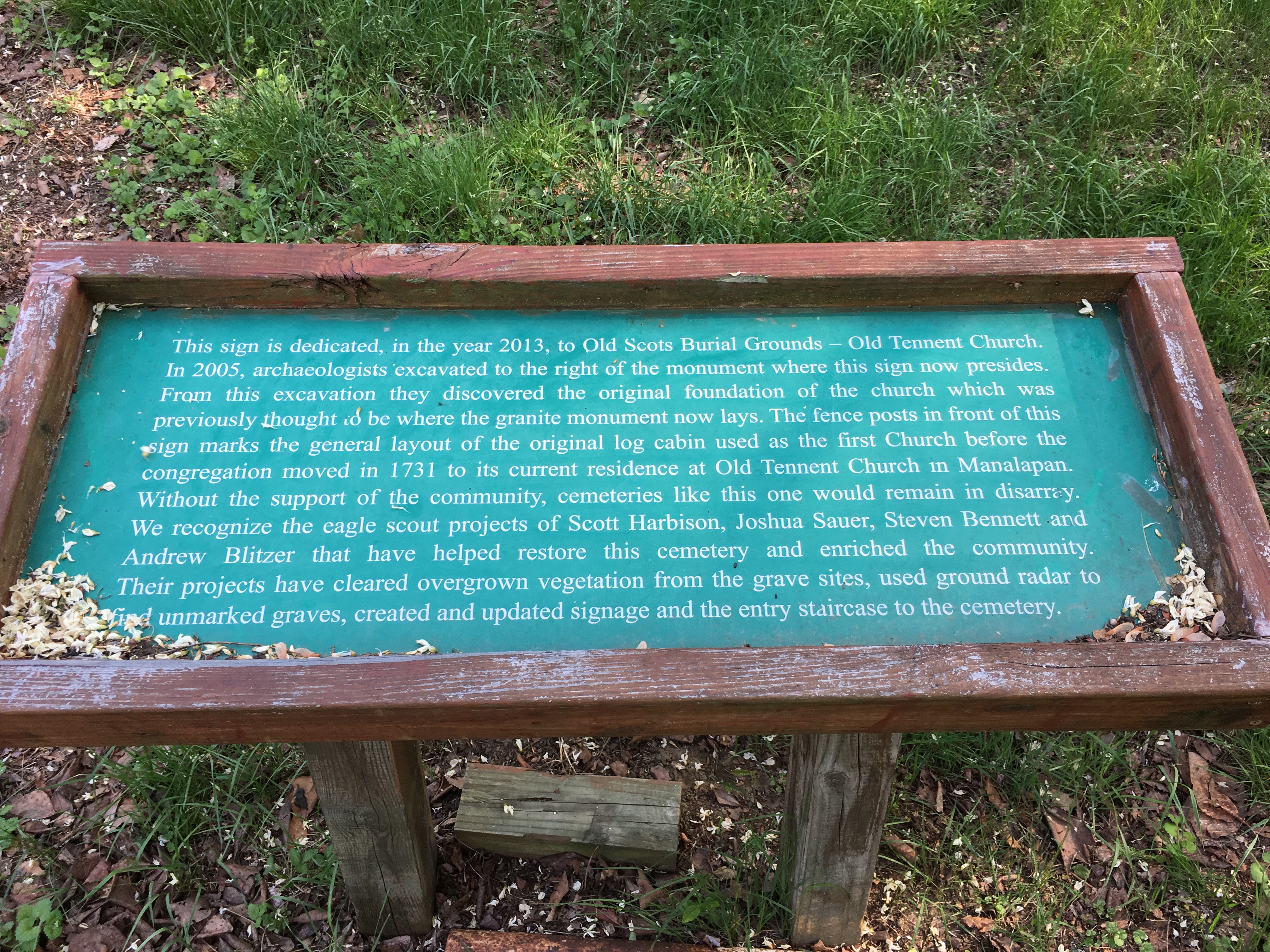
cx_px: 635
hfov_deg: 61.7
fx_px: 1064
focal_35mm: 29
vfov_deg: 48.2
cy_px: 476
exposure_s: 1/120
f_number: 2.2
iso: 25
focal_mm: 4.15
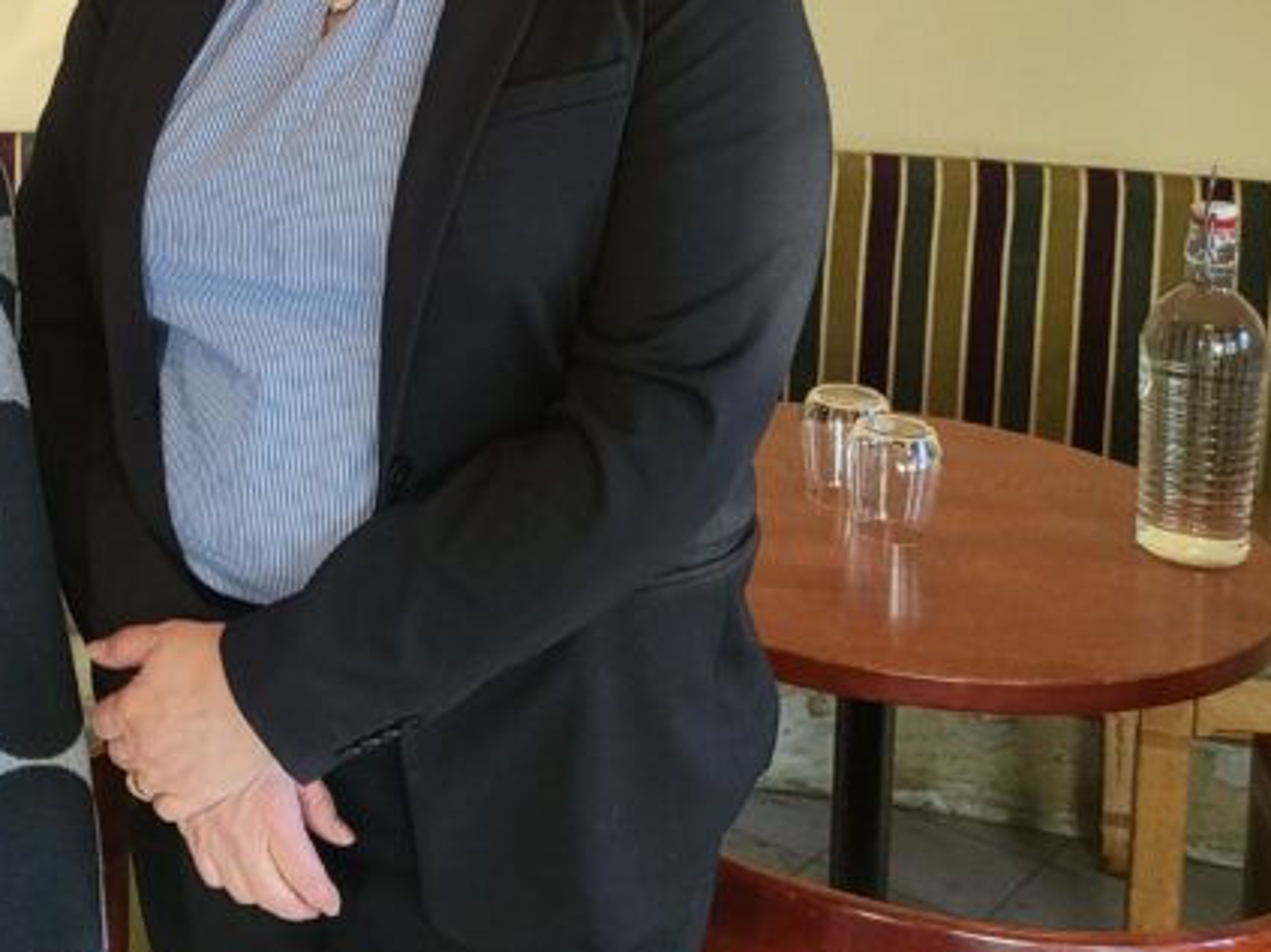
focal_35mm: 63
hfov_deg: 28.1
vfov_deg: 22.2
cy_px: -60
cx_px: -111
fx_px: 2313
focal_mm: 4.25
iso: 250
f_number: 1.8
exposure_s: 1/100
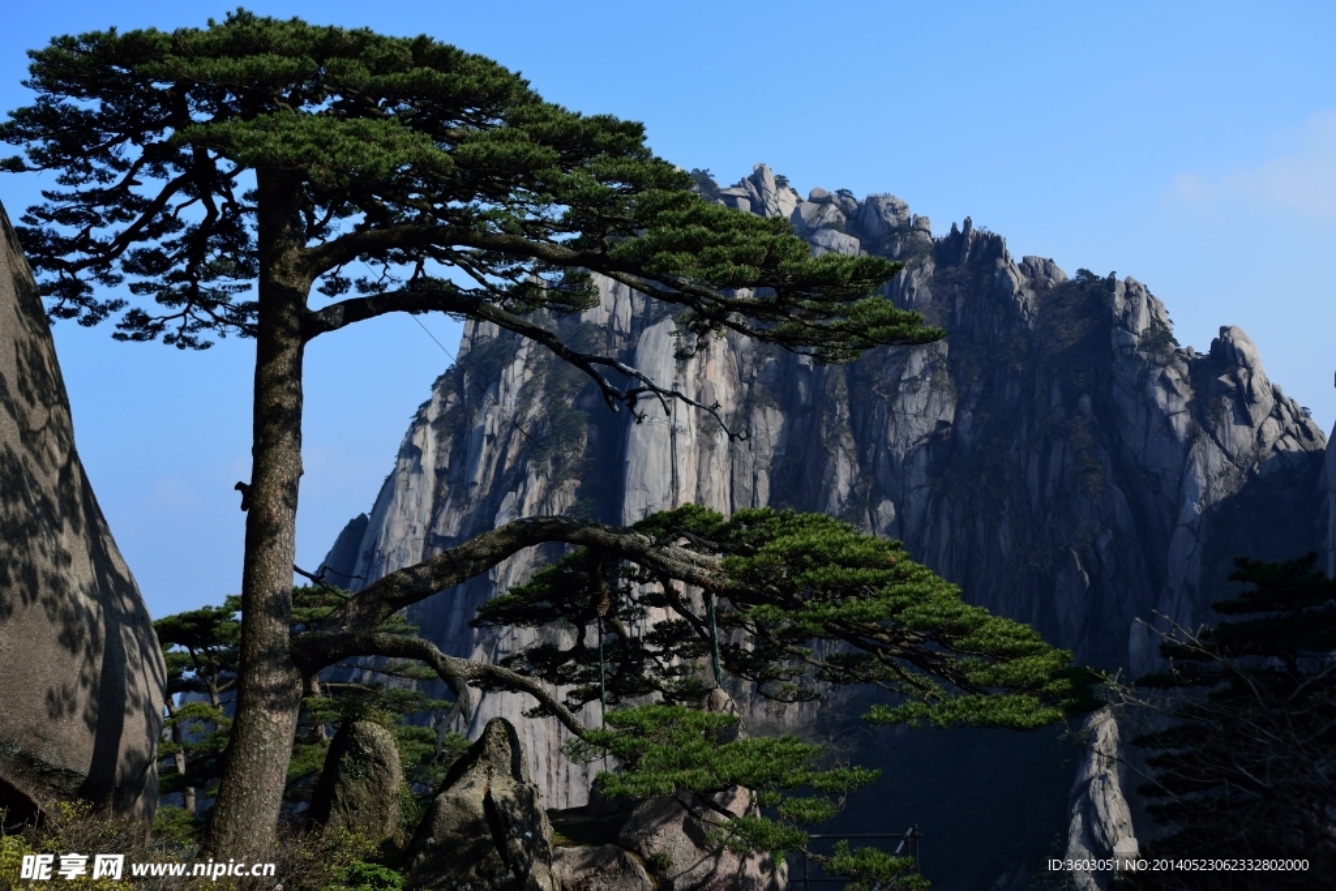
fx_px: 1485
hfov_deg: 48.5
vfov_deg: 33.4
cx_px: 668
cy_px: 446
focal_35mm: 40
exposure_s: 1/250
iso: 100
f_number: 5
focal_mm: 40
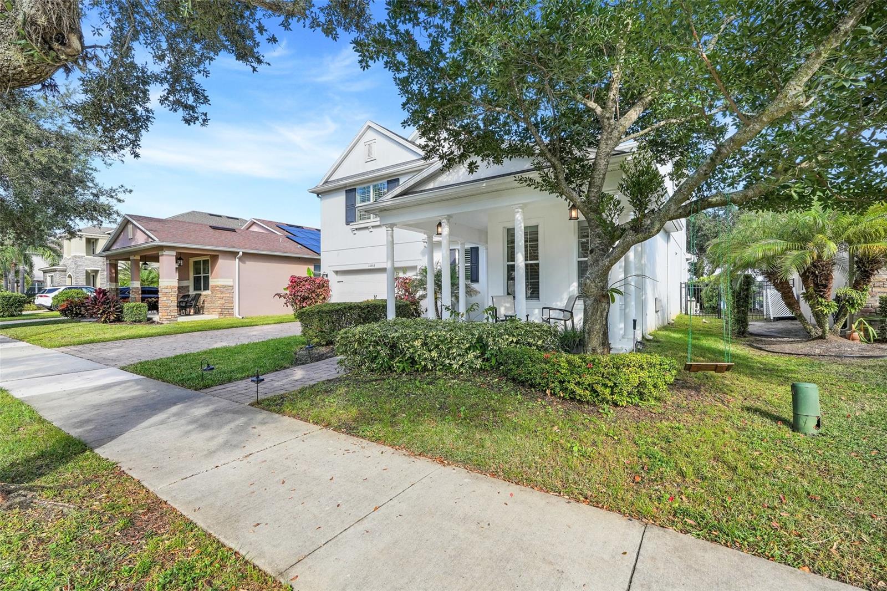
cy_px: 296
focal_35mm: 16
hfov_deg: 95.0
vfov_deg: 72.0
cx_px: 444
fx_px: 406
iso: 250
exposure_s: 1/40
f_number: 9
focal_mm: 16.5
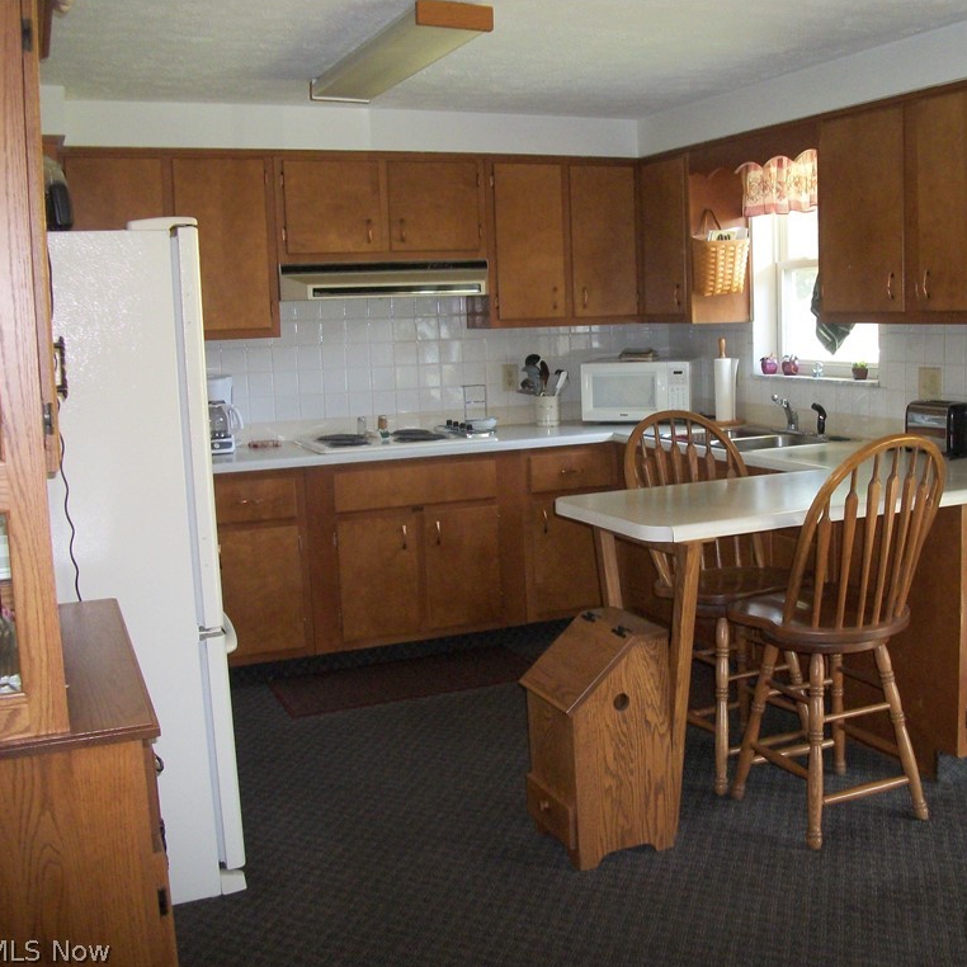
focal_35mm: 38
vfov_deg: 43.9
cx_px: 628
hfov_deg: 43.4
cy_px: 485
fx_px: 1201
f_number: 2.9
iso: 250
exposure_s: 1/30
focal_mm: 5.7
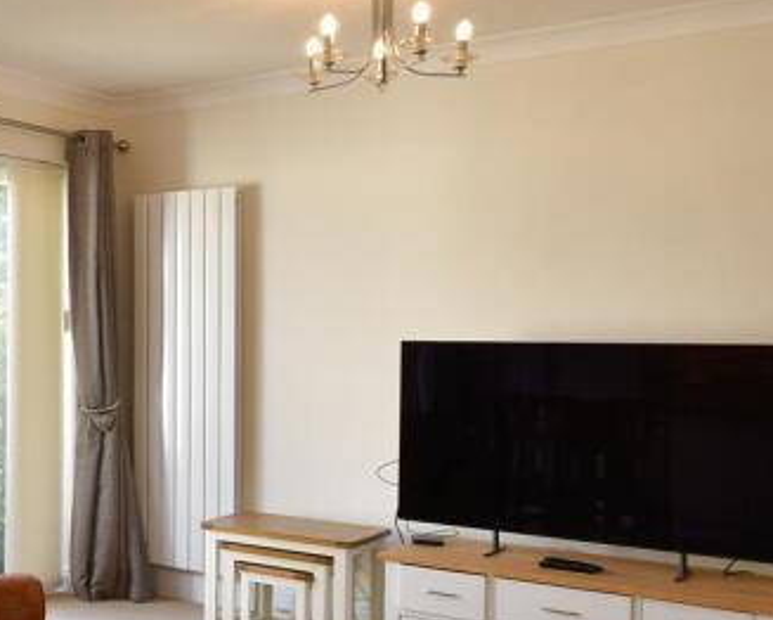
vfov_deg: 32.1
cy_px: 340
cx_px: -243
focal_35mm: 47
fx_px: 1076
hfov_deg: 30.6
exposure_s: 1/15
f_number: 8
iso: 100
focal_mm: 11
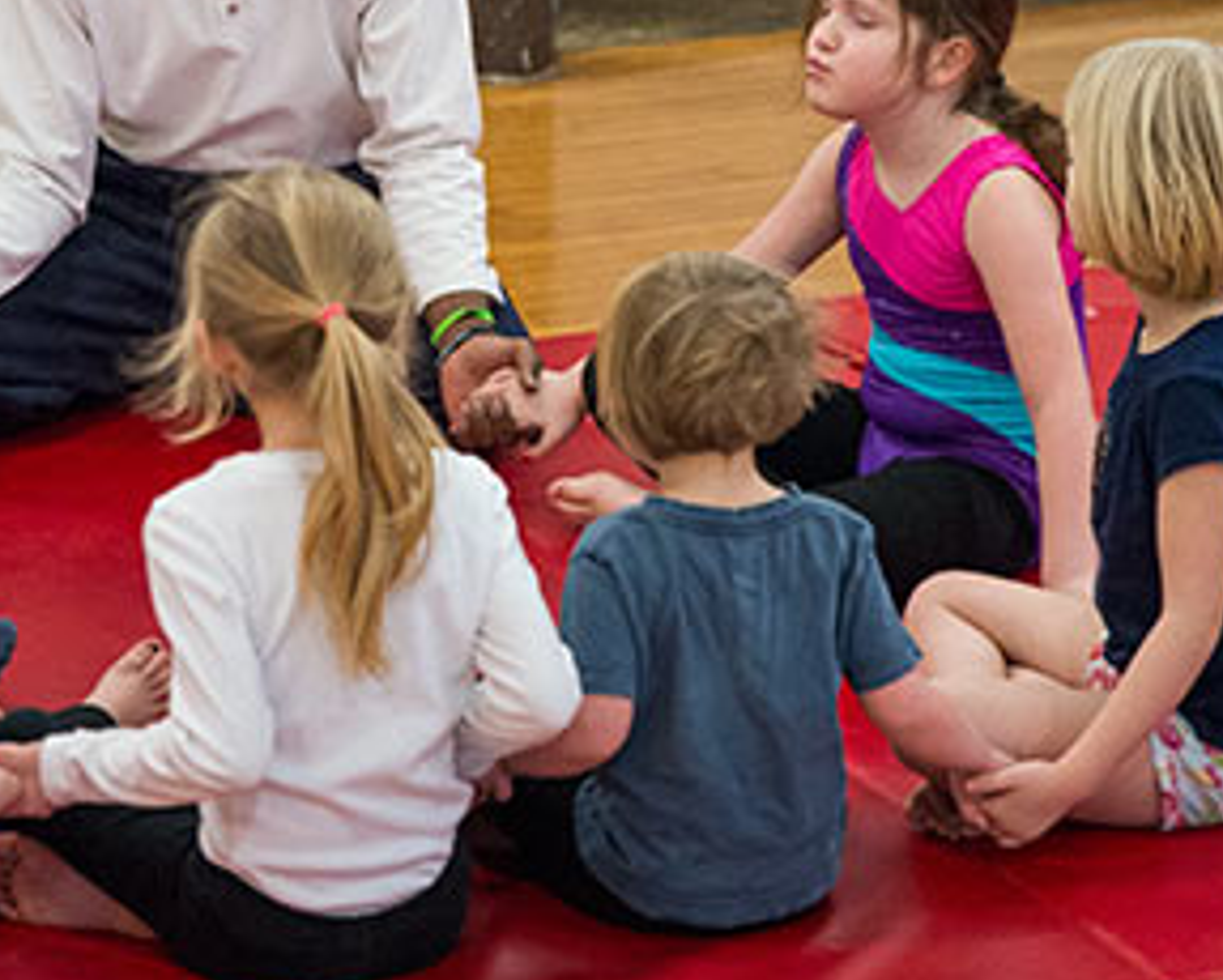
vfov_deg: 12.3
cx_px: 264
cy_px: 326
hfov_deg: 15.3
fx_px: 4528
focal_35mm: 125
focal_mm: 66
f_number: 2.8
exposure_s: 1/250
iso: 6400
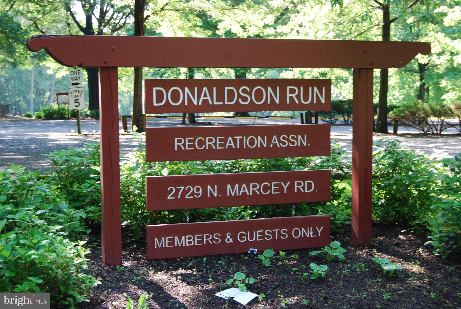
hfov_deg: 33.4
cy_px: 154
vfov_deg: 22.7
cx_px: 230
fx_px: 769
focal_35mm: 60
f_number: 5
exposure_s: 1/30
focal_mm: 40
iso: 220
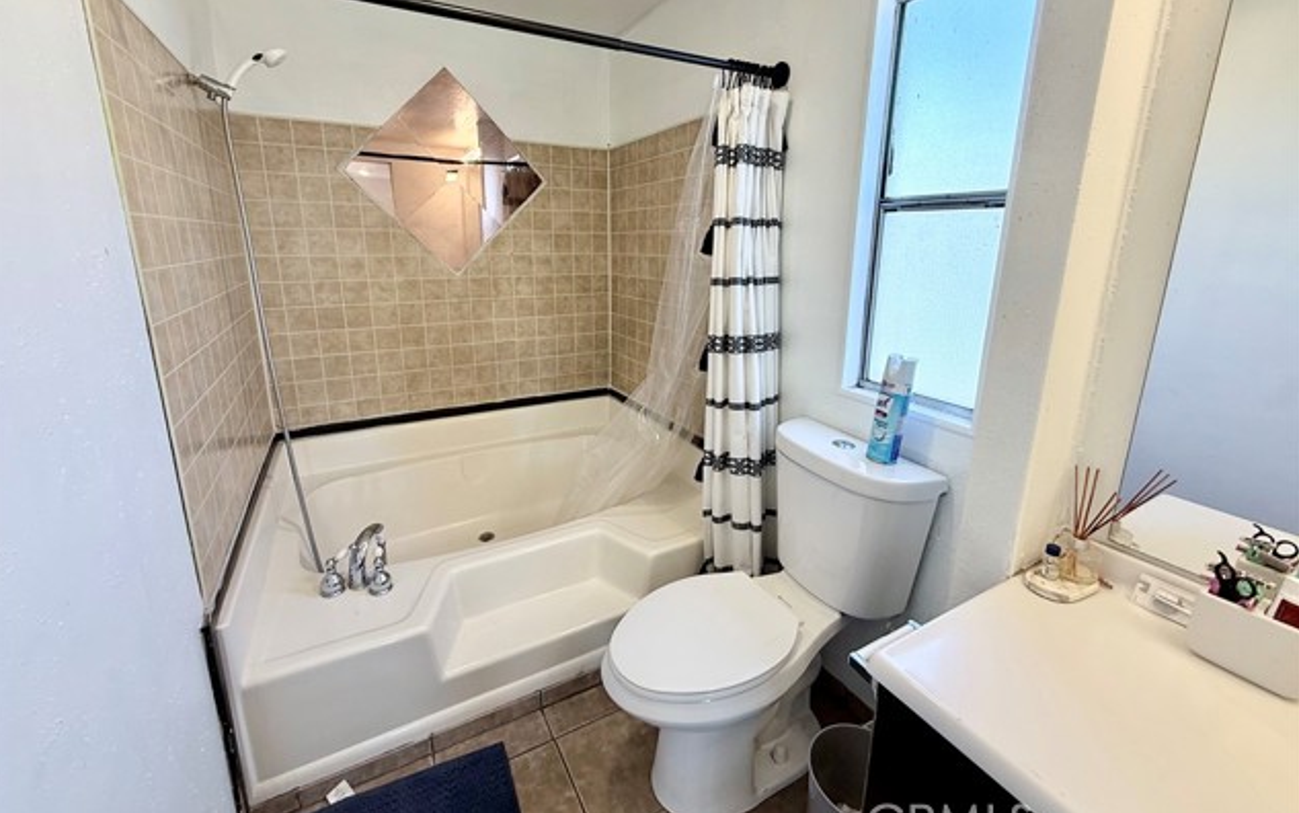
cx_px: 644
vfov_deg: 74.6
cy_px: 359
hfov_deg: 101.4
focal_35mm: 15
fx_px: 531
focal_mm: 2.22
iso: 125
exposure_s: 1/120
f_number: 2.2
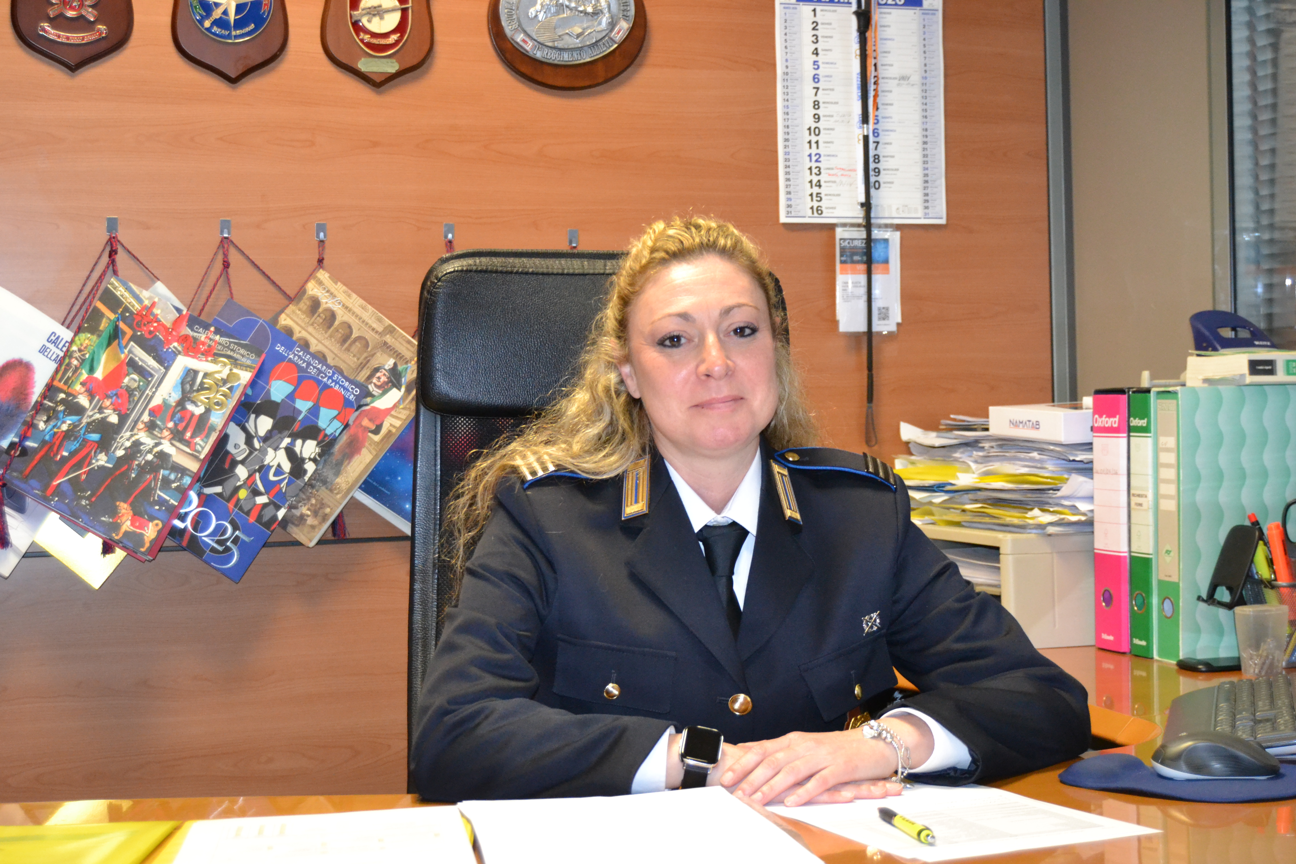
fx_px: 2052
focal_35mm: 57
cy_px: 432
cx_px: 648
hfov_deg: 35.1
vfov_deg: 23.8
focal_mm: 38
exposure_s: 1/60
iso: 2500
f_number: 4.8
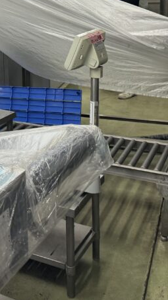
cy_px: 54
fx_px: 468
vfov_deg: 34.2
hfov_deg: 20.1
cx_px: 31
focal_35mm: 59
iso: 160
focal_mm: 6.76
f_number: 1.78
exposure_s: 1/100
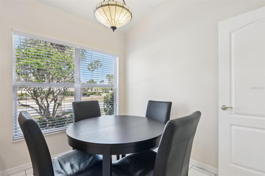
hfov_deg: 93.3
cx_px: 132
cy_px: 88
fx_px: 125
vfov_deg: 70.3
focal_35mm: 17
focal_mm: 17
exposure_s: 1/125
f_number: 8
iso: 400
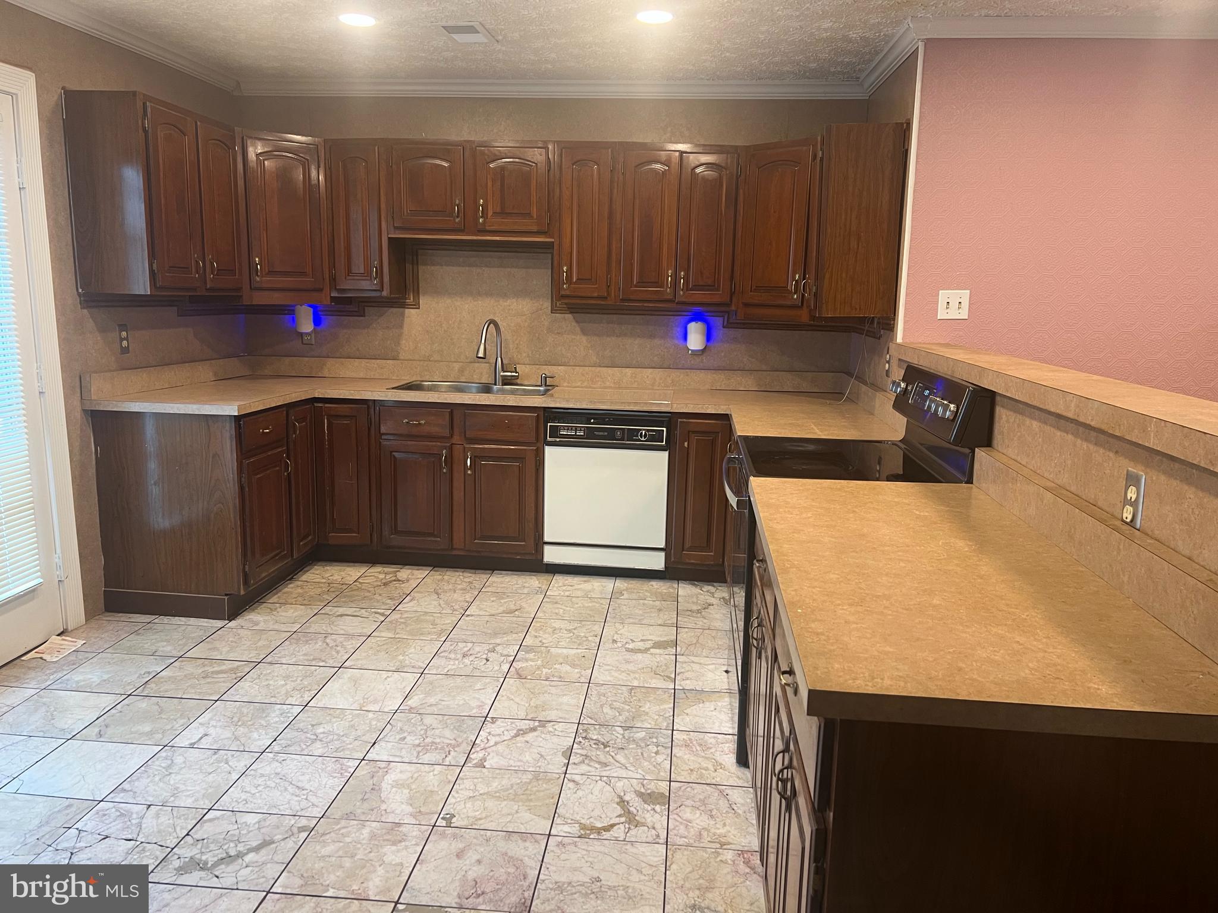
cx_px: 609
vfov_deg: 53.1
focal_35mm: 26
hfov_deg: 67.3
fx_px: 915
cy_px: 456
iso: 125
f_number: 1.5
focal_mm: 5.7
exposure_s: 1/60
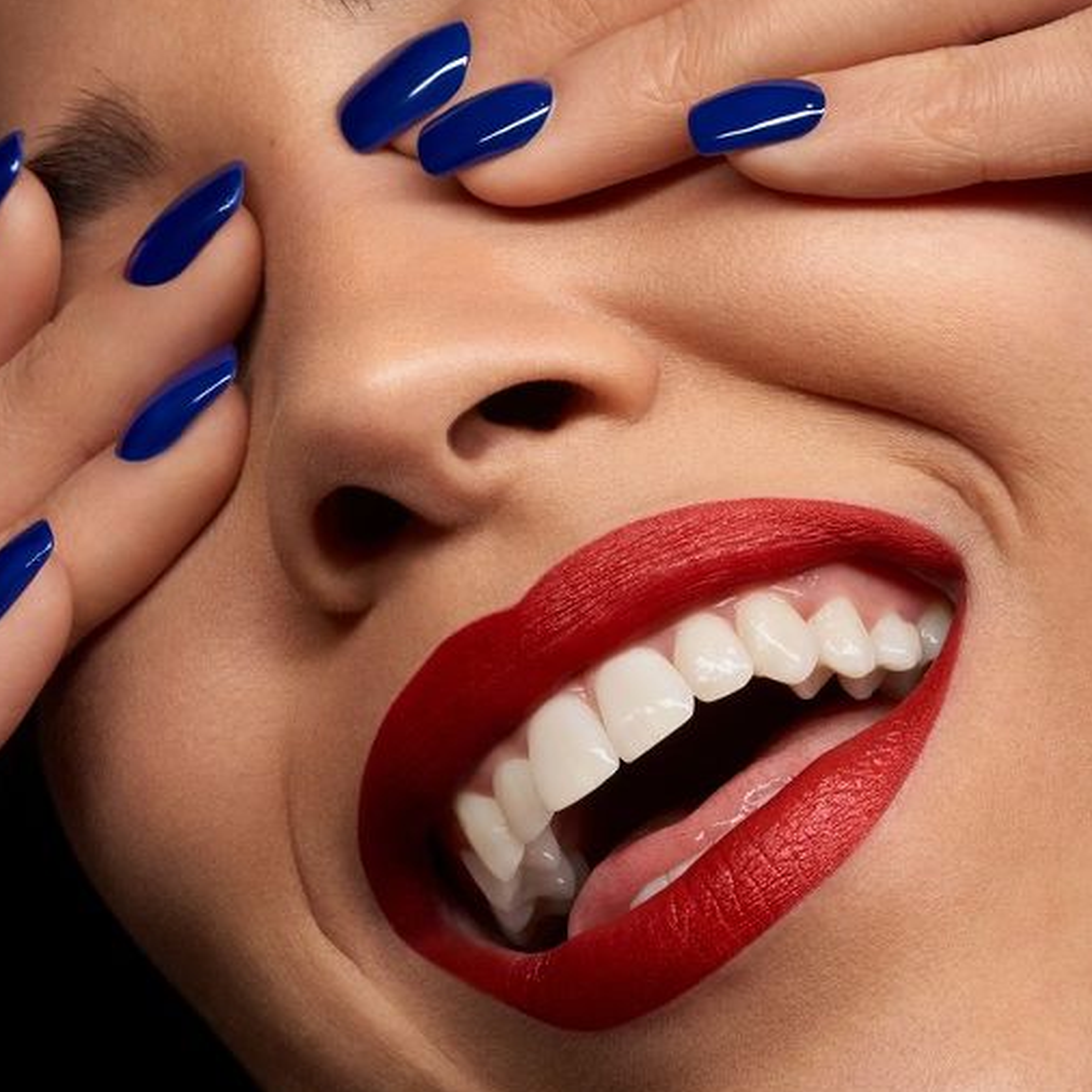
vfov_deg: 12.4
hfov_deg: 12.4
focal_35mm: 141
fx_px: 5032
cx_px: 550
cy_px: 395
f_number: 25
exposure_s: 1/160
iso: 100
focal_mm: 105
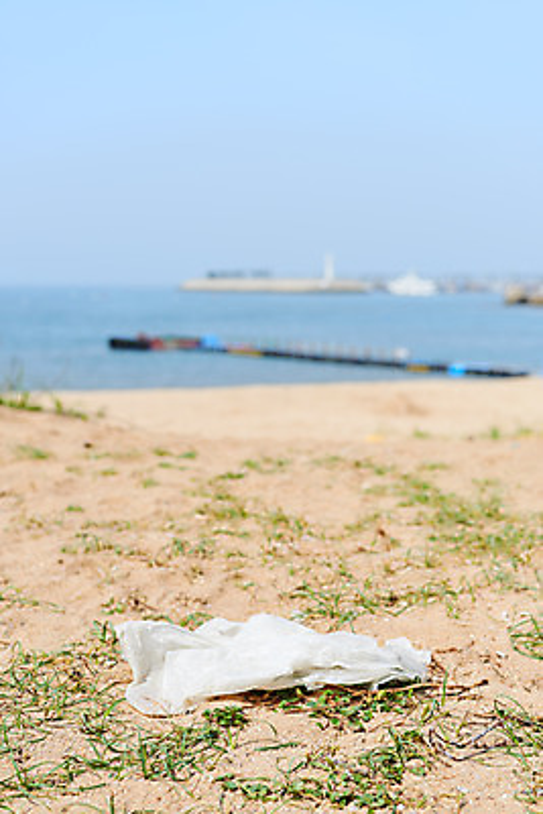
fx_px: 1175
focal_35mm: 52
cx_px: 272
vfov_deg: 38.2
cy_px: 407
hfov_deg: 26.0
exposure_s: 1/1000
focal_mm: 52
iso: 100
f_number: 5
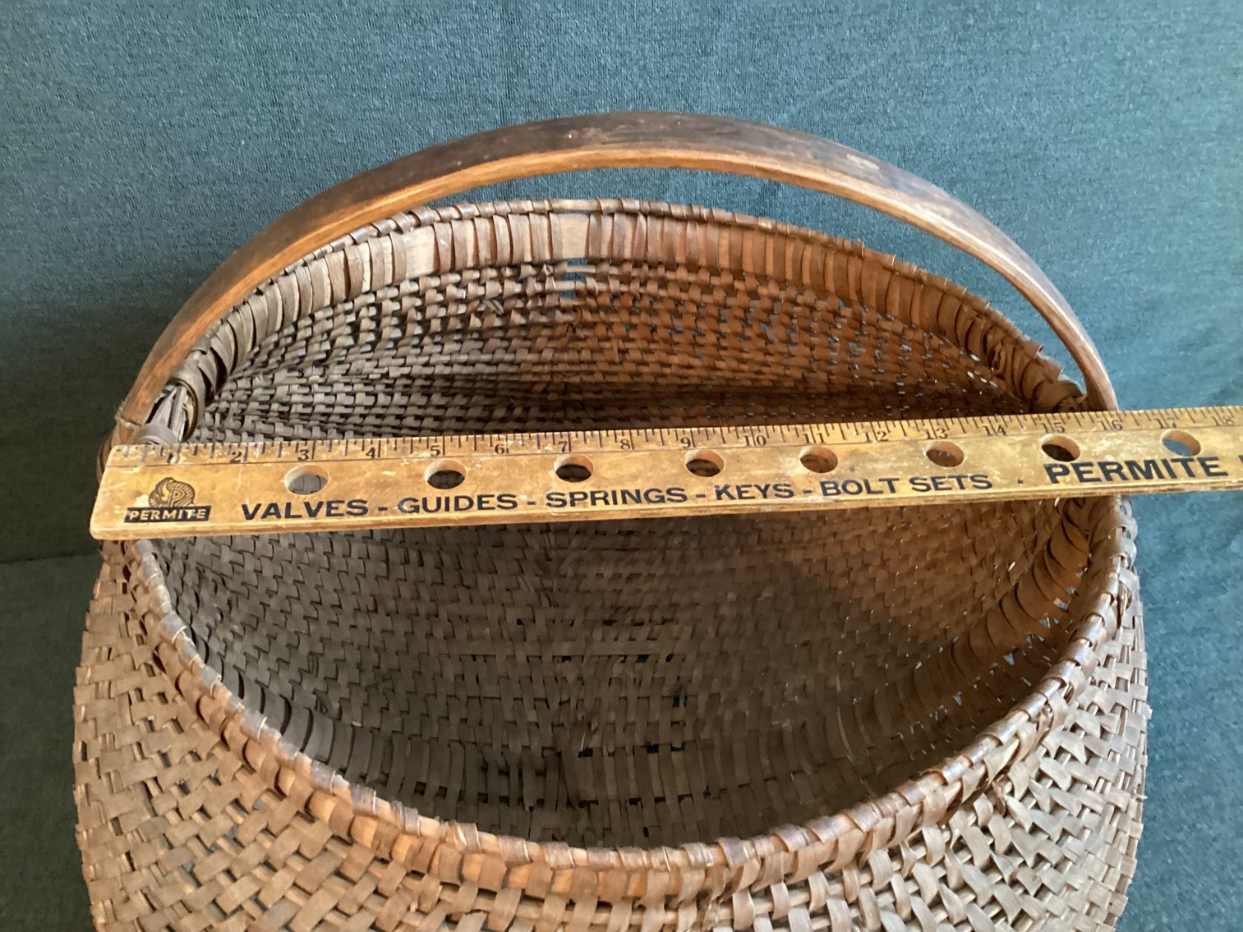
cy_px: 466
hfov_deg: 58.3
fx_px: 1113
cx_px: 622
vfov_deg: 45.4
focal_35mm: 31
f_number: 2.4
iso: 640
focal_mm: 3.3
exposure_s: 1/30
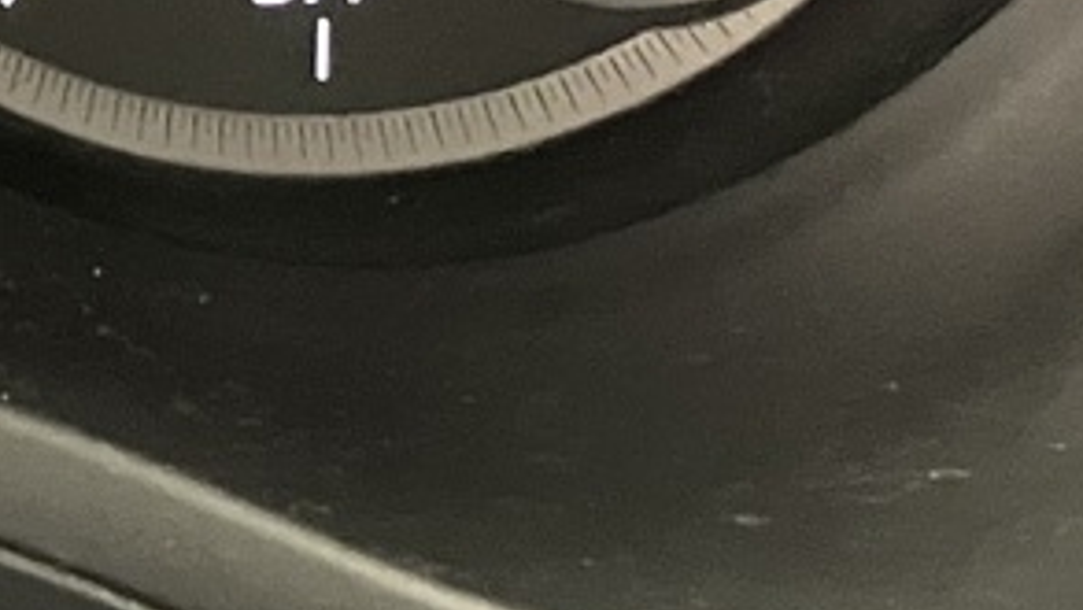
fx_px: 4309
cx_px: -1127
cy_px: -714
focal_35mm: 150
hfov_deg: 12.5
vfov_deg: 7.7
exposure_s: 1/20
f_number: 1.8
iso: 640
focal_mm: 3.99
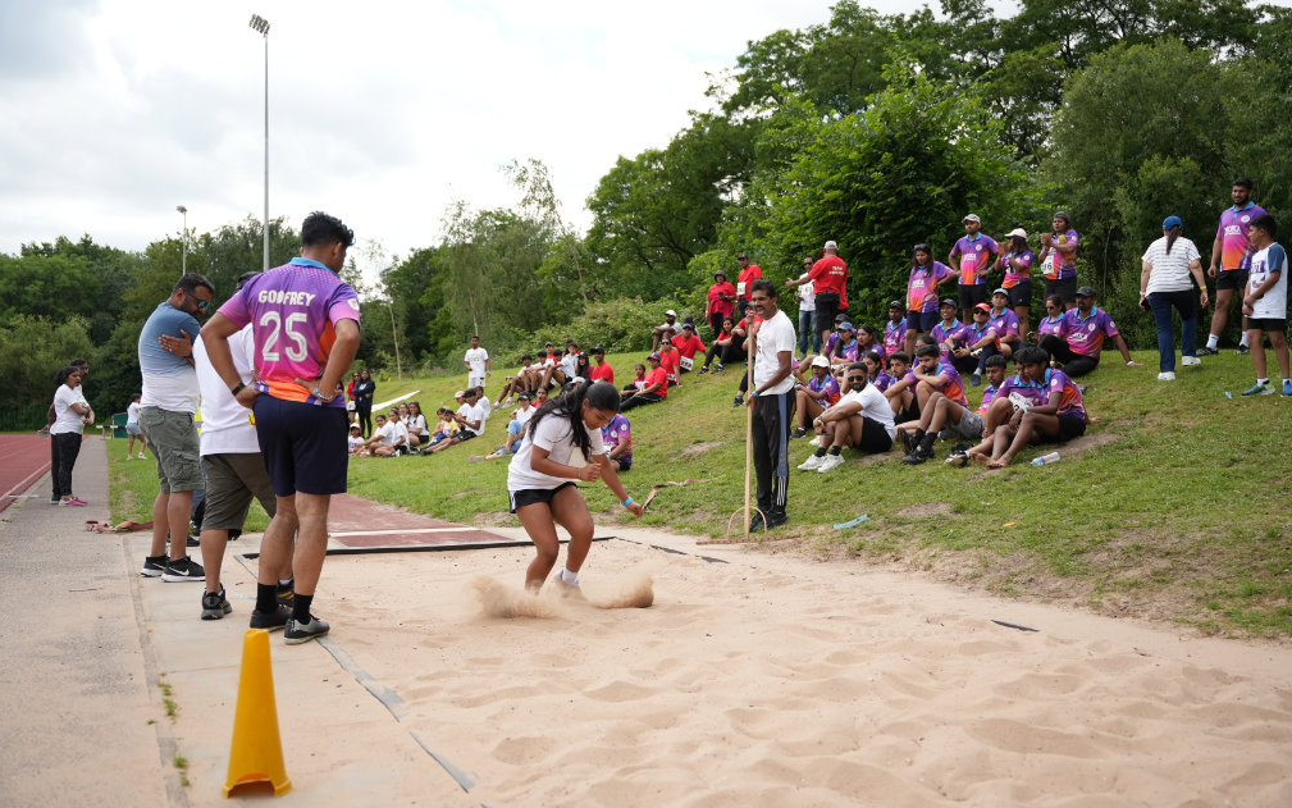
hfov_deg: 59.0
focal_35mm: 32
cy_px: 394
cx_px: 645
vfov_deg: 39.0
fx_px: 1141
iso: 250
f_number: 2.8
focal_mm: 31.4
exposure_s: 1/2000
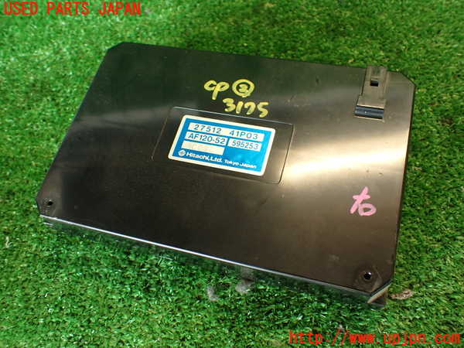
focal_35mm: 30
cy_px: 174
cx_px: 232
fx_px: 402
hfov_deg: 60.0
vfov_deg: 46.8
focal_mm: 5.4
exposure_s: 1/40
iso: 200
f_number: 2.3
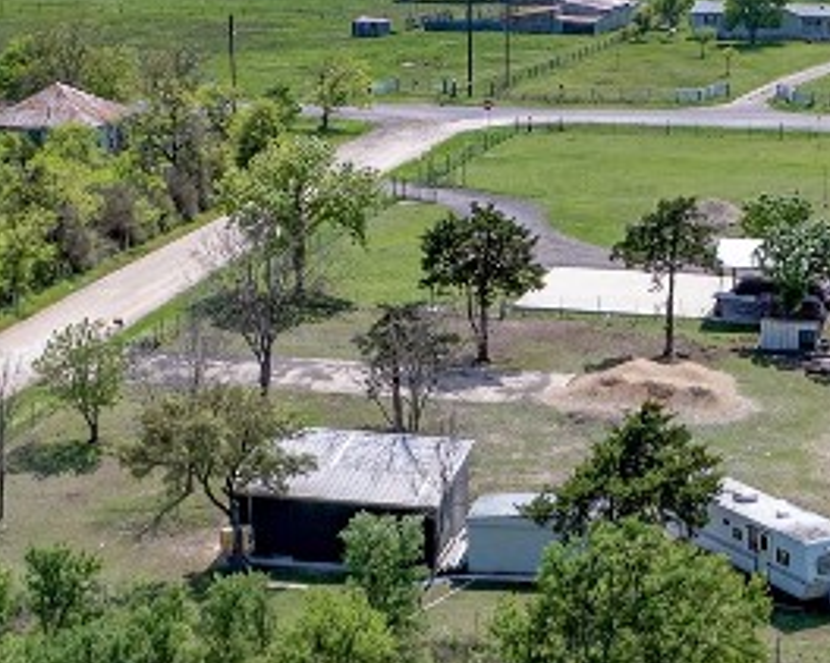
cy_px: 698
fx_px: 2235
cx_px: 351
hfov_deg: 21.0
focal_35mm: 91
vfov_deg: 16.5
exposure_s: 1/3200
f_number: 2.8
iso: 230
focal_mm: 12.29
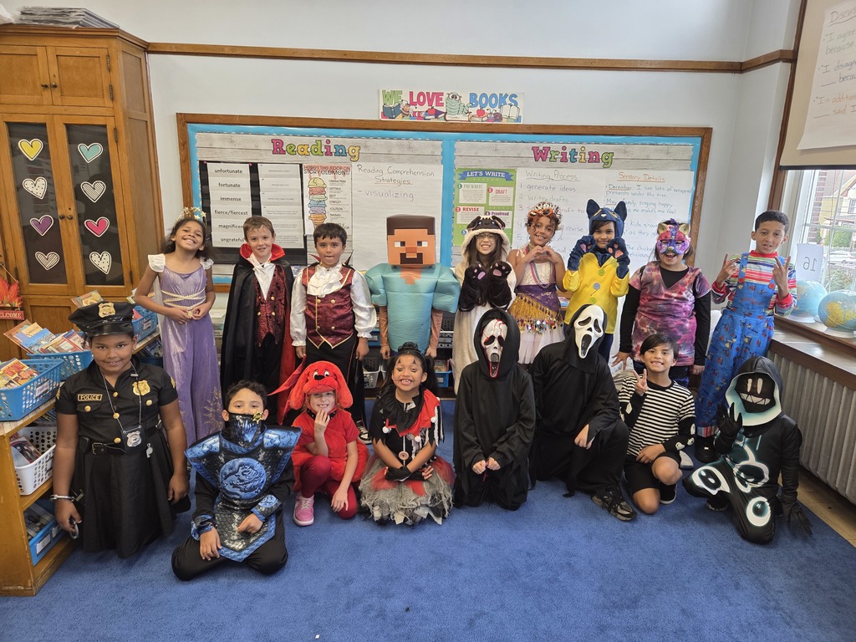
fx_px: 569
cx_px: 428
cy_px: 321
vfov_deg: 58.9
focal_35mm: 23
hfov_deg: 73.9
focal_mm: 5.4
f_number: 1.8
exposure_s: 1/120
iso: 160
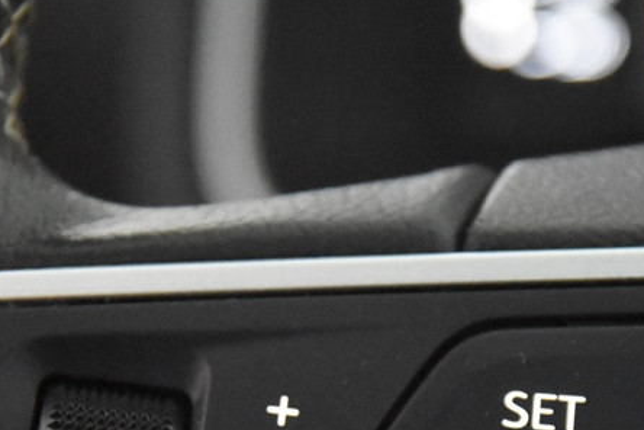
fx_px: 4329
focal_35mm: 242
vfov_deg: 5.7
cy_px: 464
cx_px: 289
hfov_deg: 8.5
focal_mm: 70
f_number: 4
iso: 12800
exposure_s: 1/80
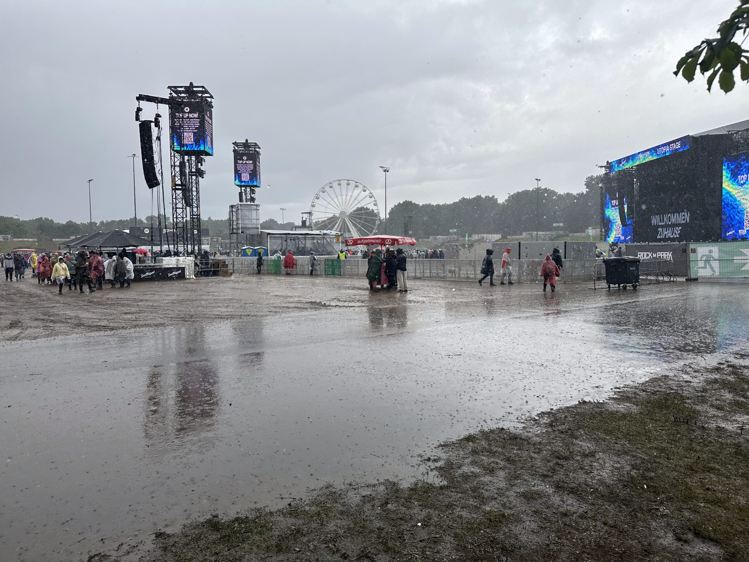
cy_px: 281
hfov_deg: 71.6
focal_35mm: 24
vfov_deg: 56.8
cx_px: 374
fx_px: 519
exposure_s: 1/2469
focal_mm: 6.86
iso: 80
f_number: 1.78
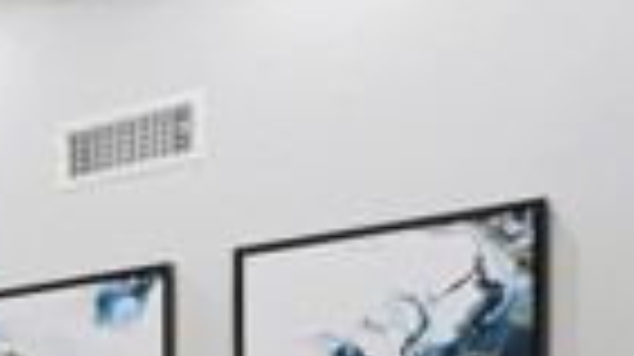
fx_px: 1368
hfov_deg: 18.7
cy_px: 649
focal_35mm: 81
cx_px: -571
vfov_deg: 13.3
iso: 200
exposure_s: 1/100
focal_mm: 17.1
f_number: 8
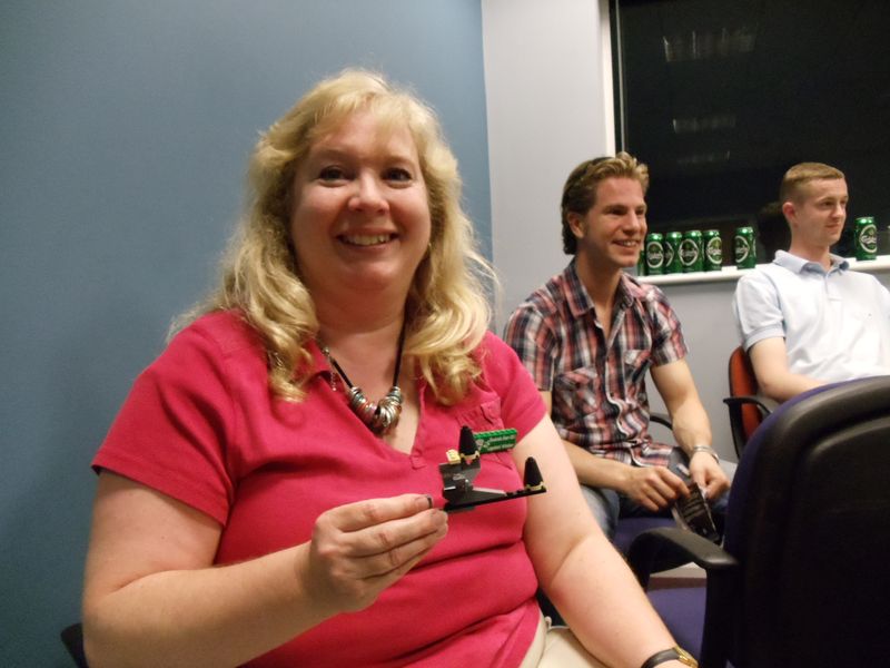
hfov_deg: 42.9
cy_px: 334
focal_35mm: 44
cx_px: 445
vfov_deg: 32.9
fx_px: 1131
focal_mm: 6
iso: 800
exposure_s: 1/30
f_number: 3.5
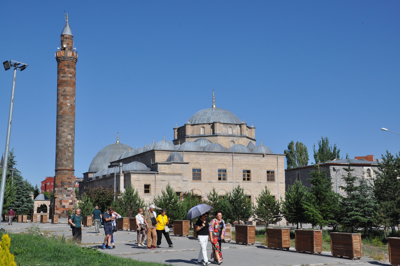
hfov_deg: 38.9
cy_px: 133
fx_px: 566
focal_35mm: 51
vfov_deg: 26.4
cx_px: 200
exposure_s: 1/400
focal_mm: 34
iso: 200
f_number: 10
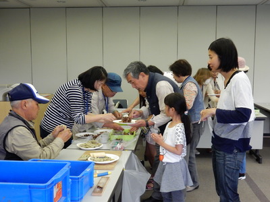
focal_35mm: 43
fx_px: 335
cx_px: 135
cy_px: 101
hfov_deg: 43.9
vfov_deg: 33.6
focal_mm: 7.6
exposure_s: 1/20
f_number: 4.2
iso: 400
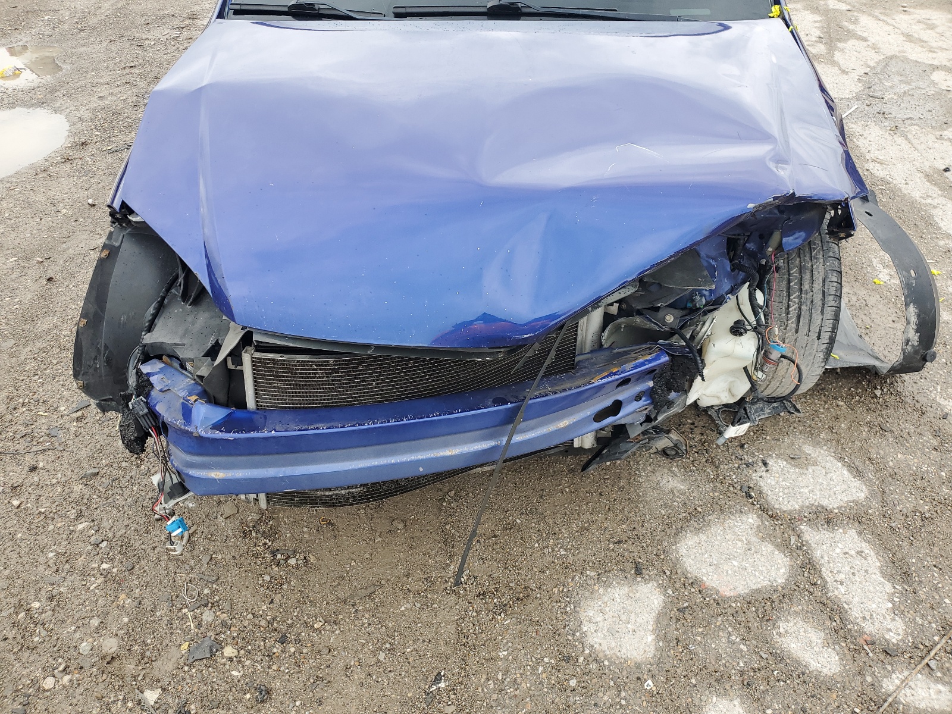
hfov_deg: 67.3
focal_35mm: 26
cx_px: 476
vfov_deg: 53.1
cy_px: 357
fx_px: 715
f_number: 1.5
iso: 50
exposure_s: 1/227
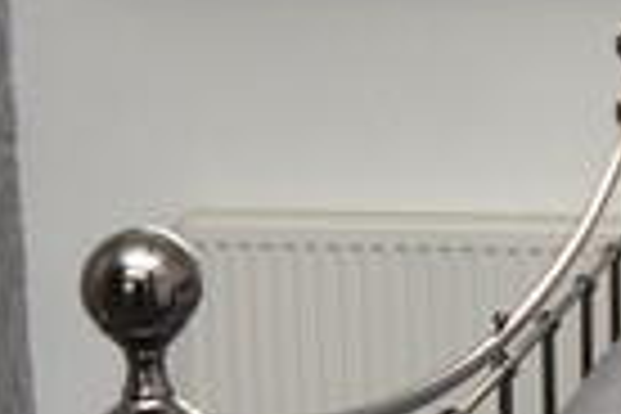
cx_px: 976
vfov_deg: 12.3
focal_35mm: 111
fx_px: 1915
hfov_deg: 16.5
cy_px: 187
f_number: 4
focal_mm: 10
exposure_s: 1/60
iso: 200
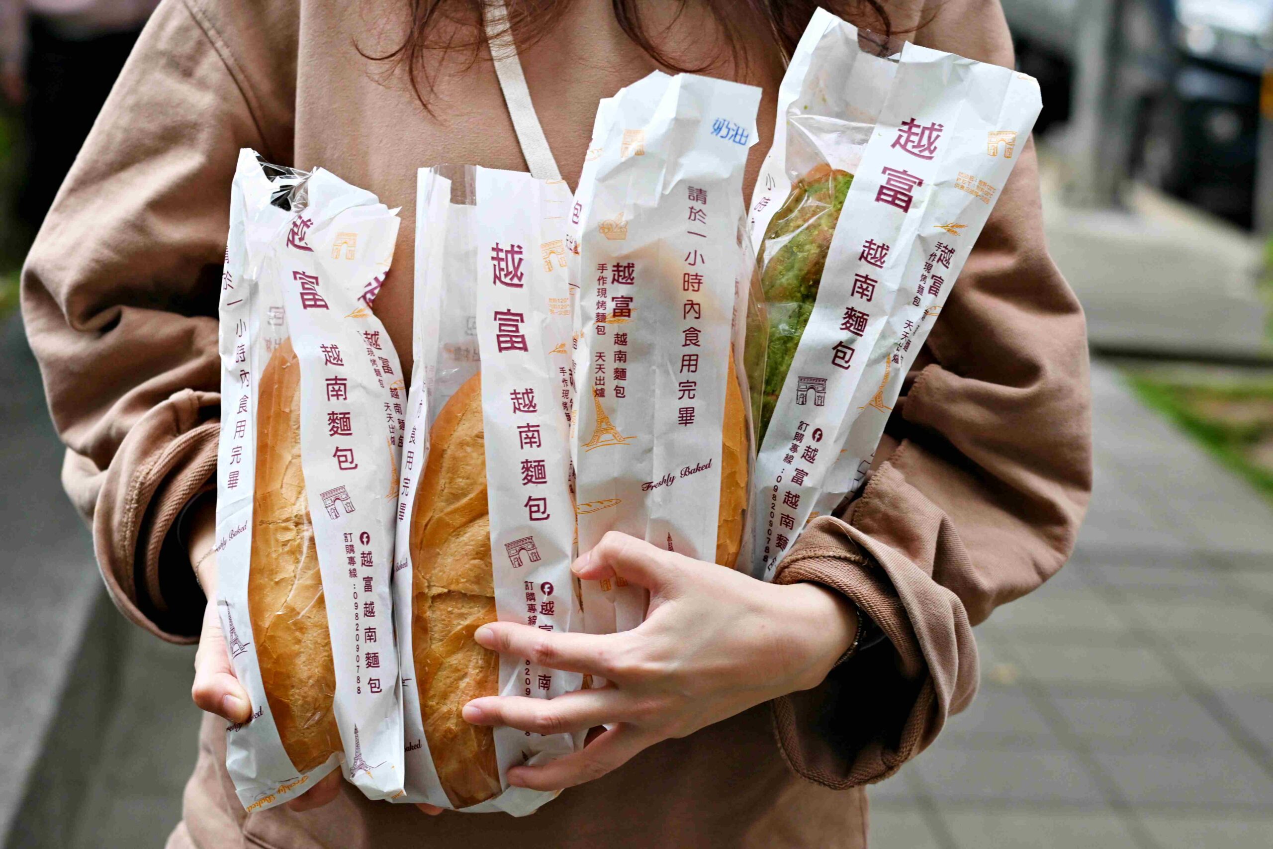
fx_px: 2652
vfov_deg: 18.2
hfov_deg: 27.0
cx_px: 636
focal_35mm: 75
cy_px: 424
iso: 360
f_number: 3.2
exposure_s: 1/200
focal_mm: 50
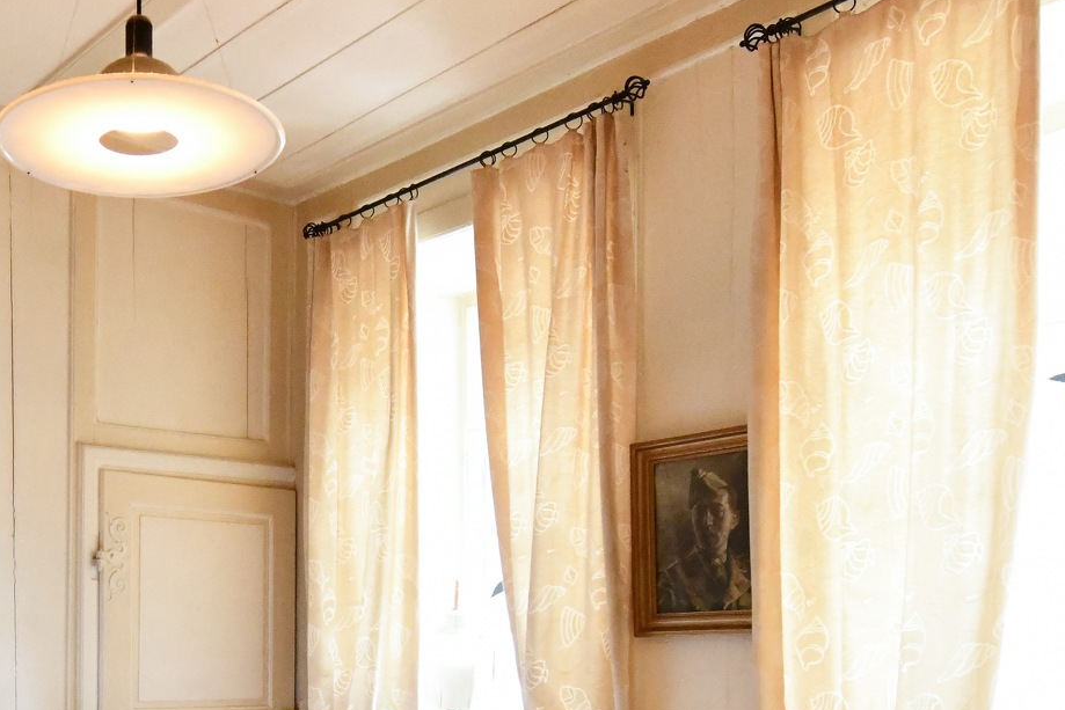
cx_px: 184
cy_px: 648
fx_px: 1154
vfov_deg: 32.4
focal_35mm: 39
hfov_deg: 46.4
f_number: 5
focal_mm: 14
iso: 10000
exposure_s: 1/100
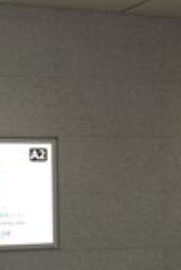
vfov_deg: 15.7
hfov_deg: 10.5
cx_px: 181
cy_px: 164
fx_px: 978
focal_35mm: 130
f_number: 2.2
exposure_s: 1/60
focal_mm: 4.15
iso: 32
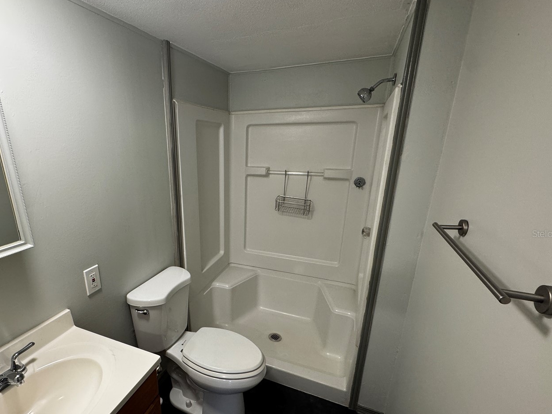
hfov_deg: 86.6
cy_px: 233
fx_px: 287
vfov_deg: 71.3
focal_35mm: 18
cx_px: 219
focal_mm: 2.22
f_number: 2.2
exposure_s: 1/120
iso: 200
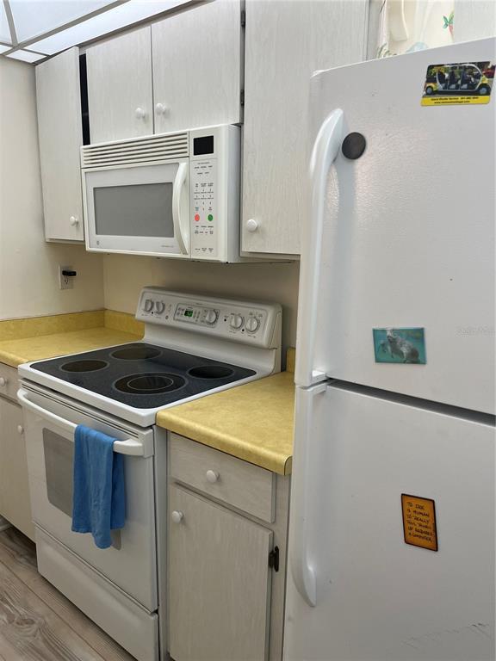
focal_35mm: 26
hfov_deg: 53.1
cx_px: 248
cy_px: 330
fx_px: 497
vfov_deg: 67.3
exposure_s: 1/120
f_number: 1.6
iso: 125
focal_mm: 5.1
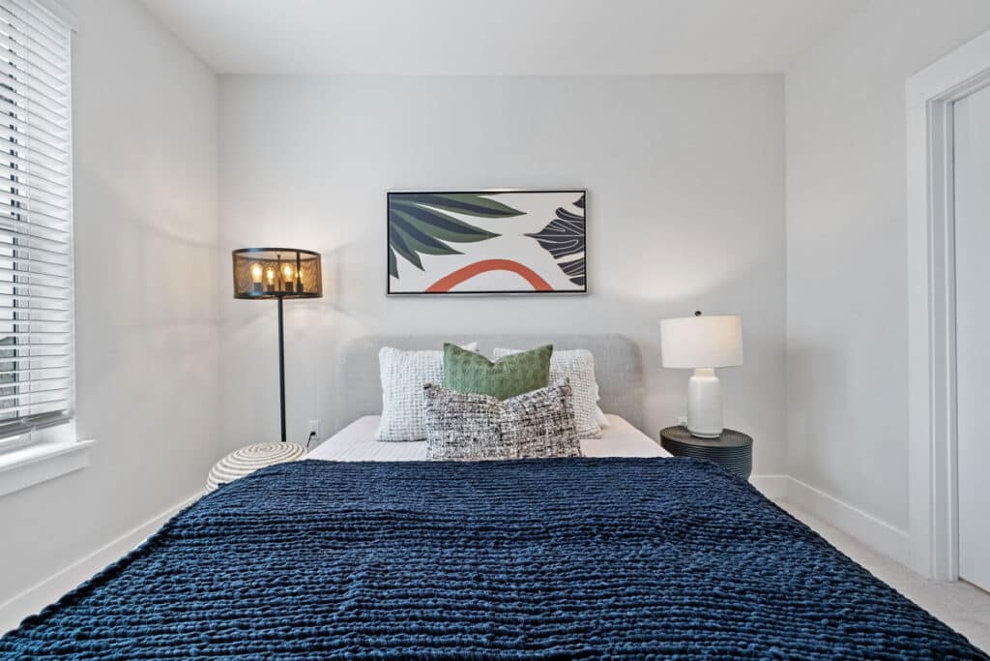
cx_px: 495
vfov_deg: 77.3
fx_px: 413
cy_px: 330
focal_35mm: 15
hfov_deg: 100.4
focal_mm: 10
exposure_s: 1/30
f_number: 4.5
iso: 640
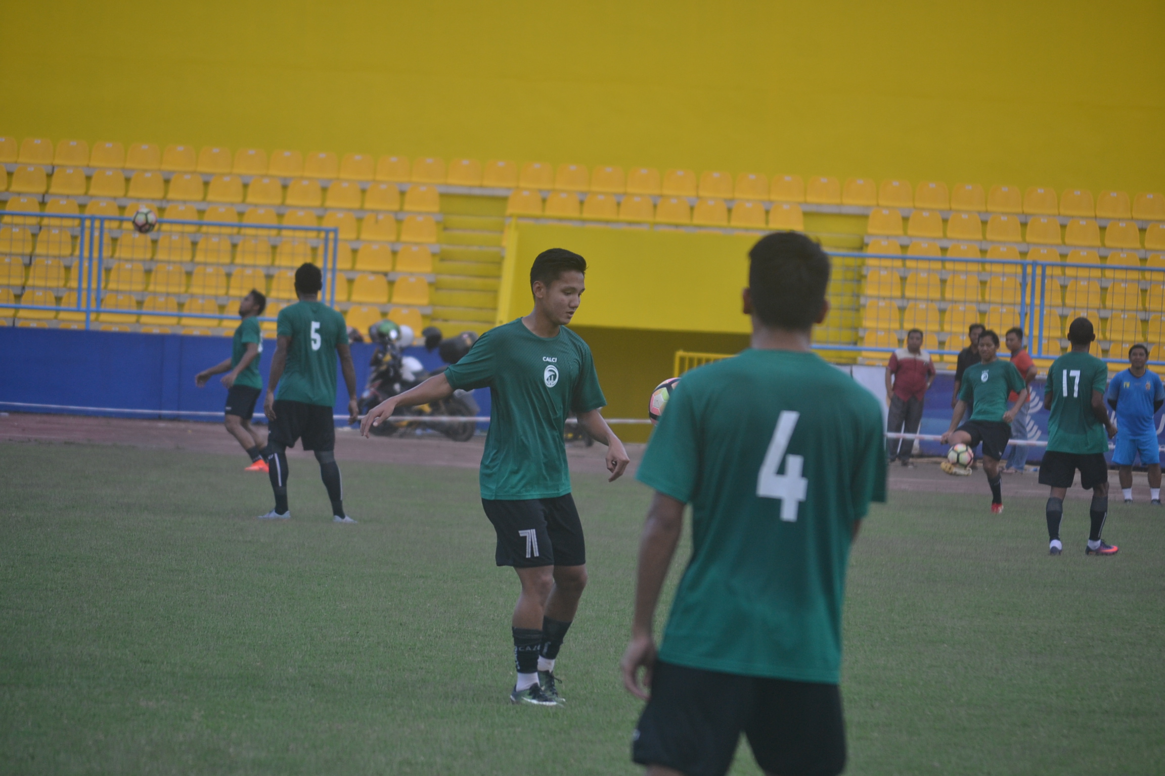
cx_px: 582
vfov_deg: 6.8
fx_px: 6553
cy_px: 388
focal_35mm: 202
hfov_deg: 10.2
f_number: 5
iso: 320
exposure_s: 1/500
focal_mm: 135
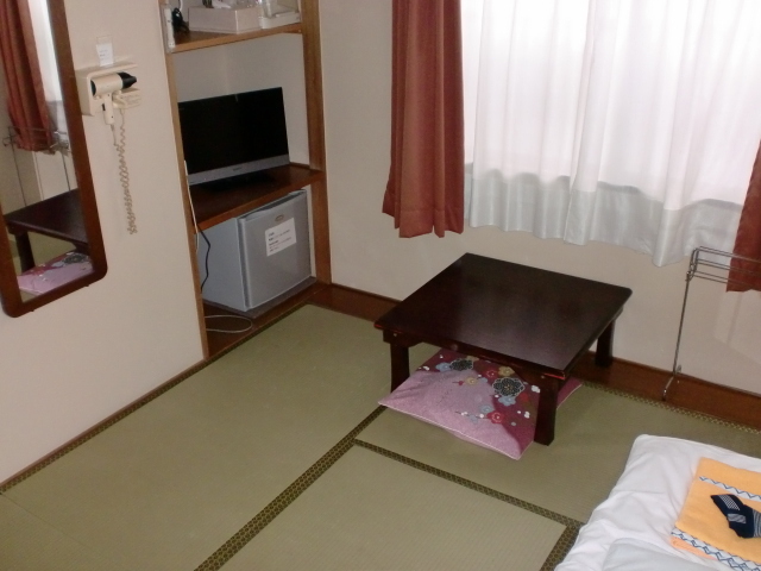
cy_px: 286
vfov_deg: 40.7
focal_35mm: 35
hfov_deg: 52.6
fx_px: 769
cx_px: 380
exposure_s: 1/60
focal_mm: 6.3
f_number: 3.1
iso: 400
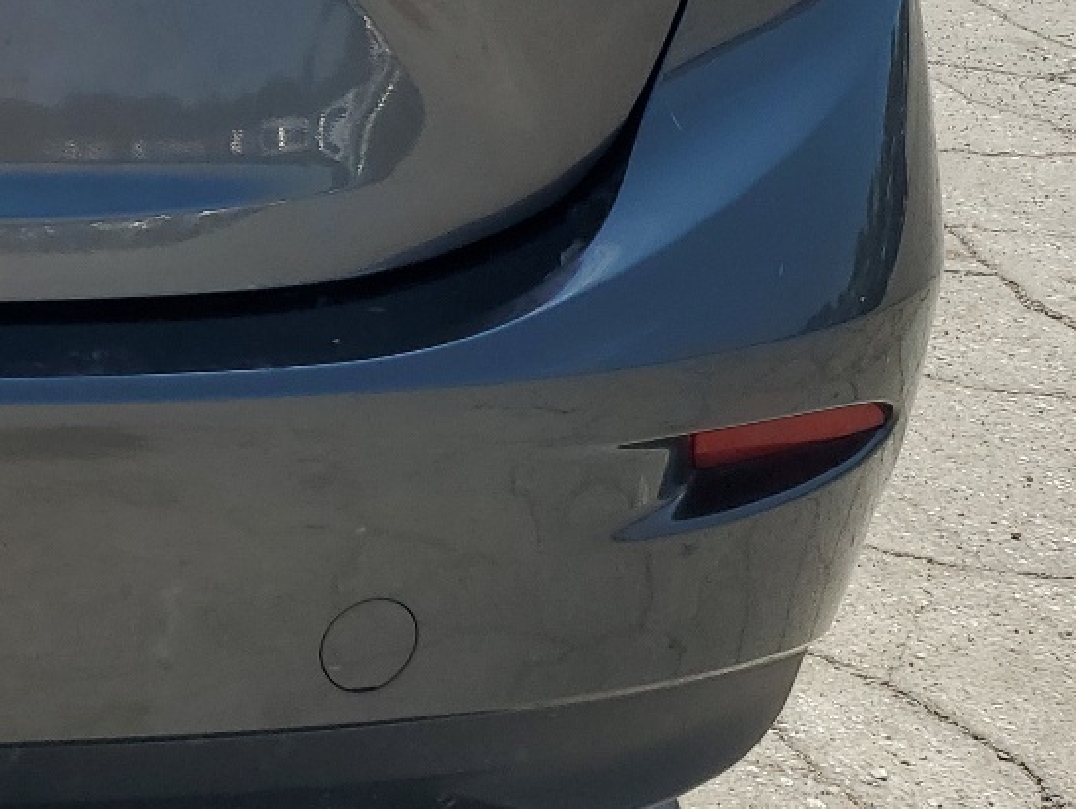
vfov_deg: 18.5
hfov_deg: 23.0
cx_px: -287
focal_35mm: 76
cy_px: -120
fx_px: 2364
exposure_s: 1/3333
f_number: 1.5
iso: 50
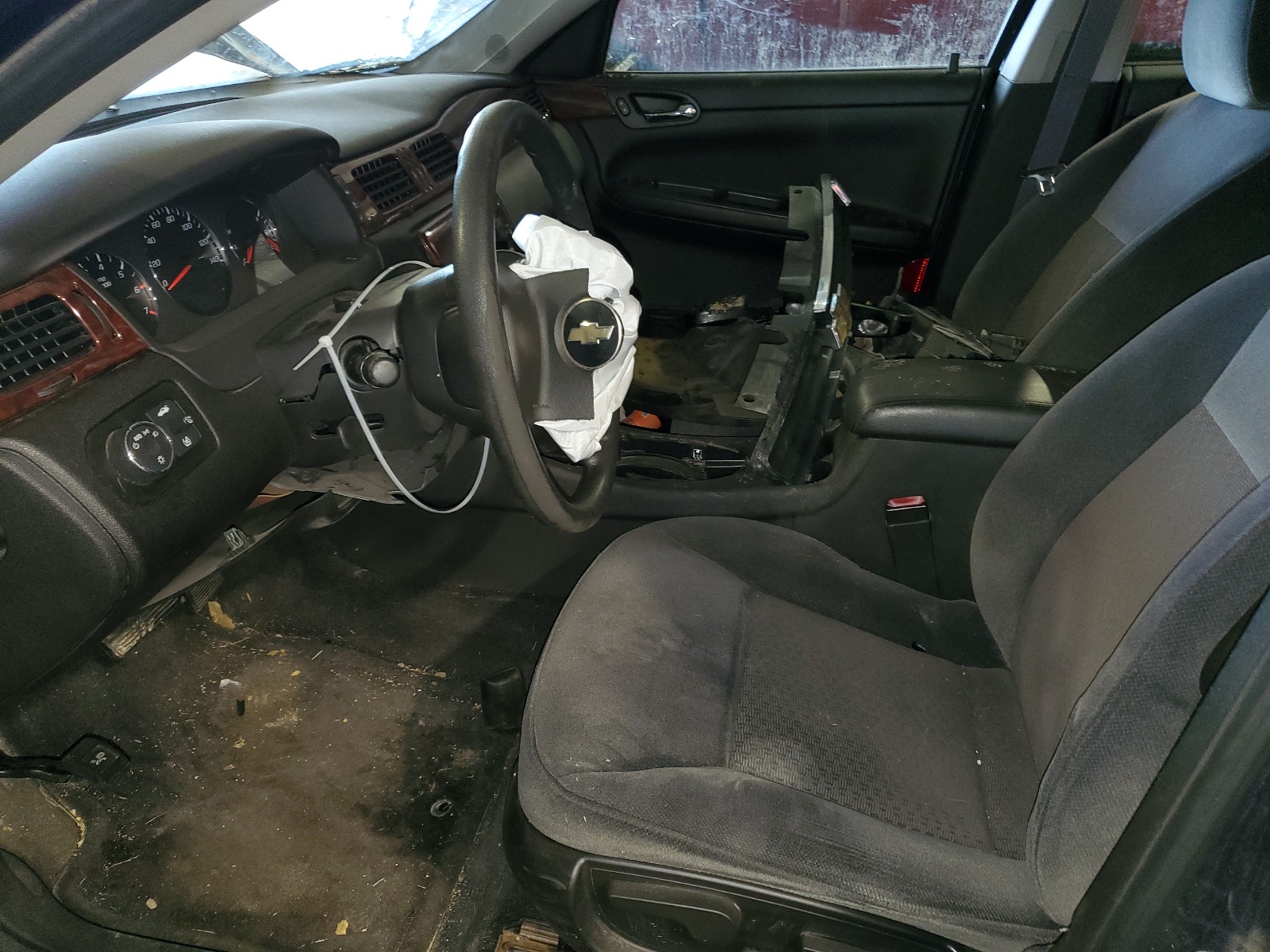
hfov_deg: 67.3
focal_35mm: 26
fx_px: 954
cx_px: 635
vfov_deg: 53.1
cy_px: 476
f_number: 1.5
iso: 108
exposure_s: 1/24
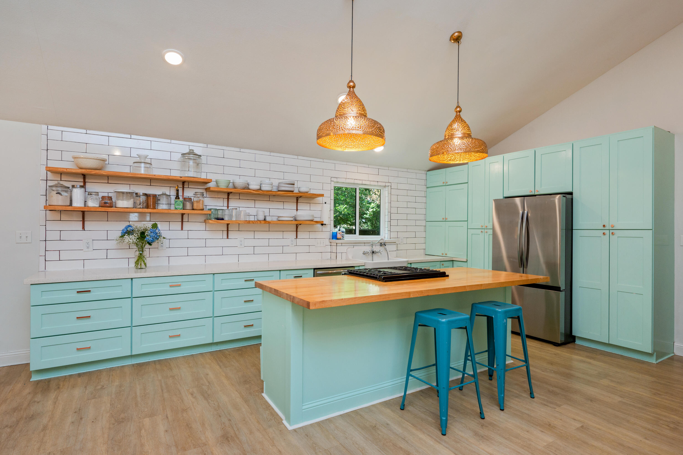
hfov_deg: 88.5
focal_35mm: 18
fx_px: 351
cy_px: 228
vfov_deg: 65.9
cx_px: 342
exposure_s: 1/25
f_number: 8
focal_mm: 18.5
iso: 500
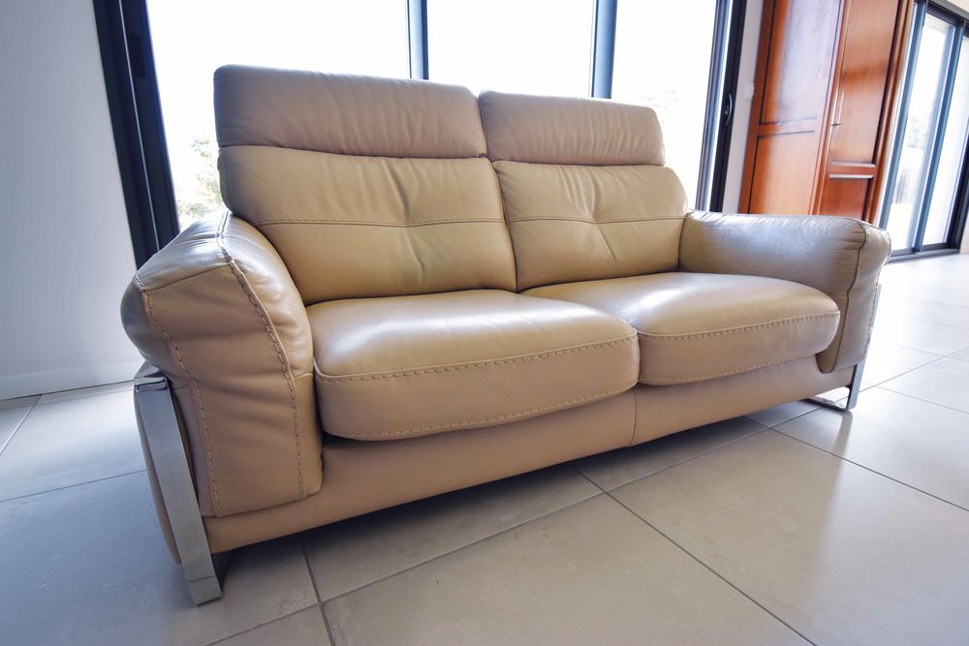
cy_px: 323
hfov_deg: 90.0
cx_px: 484
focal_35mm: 18
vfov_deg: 67.4
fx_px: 485
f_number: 4.8
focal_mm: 12
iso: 450
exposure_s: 1/60
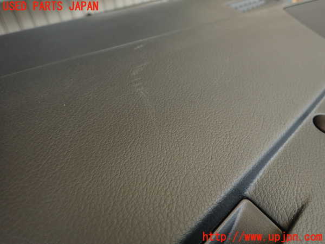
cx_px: 162
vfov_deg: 54.9
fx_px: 235
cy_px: 122
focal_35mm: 25
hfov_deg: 69.4
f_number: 2
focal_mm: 4.5
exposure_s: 1/60
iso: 200
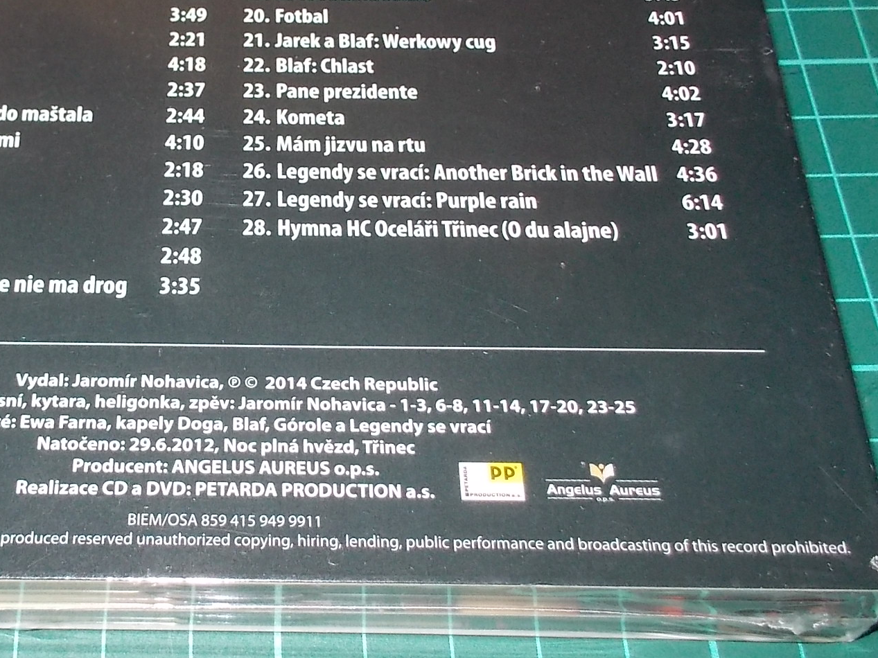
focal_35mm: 52
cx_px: 237
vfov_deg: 28.0
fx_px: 1319
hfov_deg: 36.1
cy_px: 268
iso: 200
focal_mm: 4.1
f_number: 3.3
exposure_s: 1/30
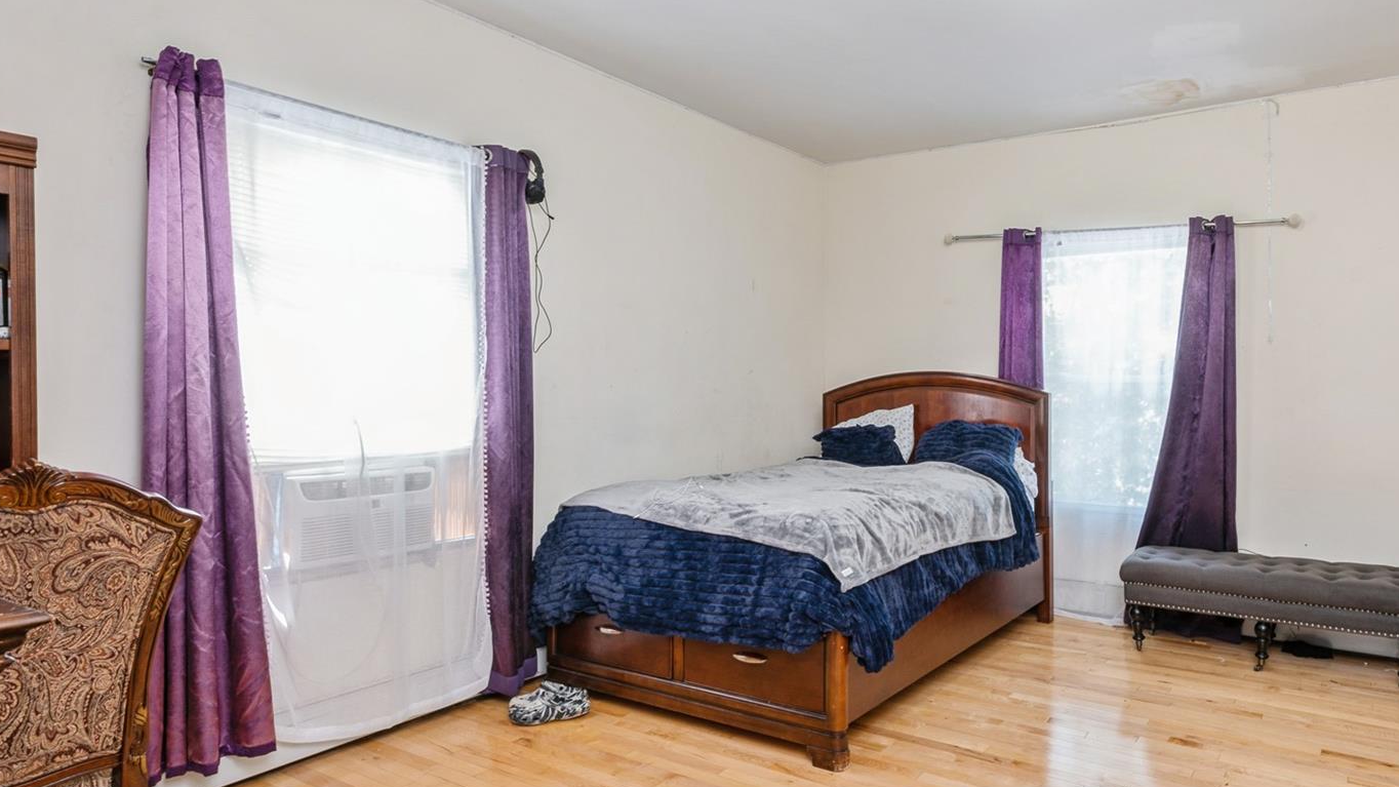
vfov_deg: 51.3
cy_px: 449
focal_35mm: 22
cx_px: 919
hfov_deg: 78.9
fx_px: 816
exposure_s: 1/2.5
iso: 200
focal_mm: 14
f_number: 10
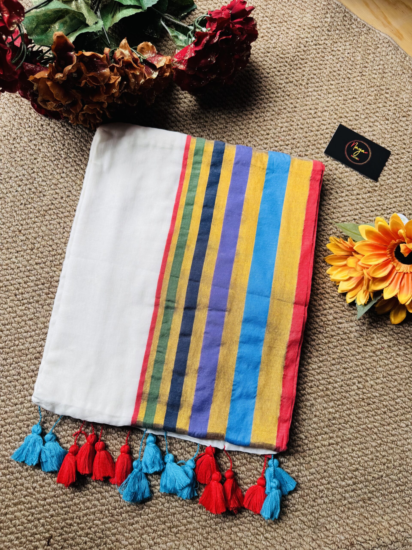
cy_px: 275
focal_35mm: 24
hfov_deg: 56.8
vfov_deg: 71.6
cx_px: 206
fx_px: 381
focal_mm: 6.76
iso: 80
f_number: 1.78
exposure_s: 1/385
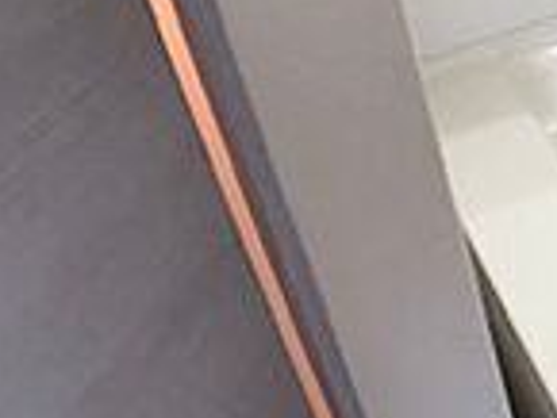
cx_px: 868
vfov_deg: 12.7
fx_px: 1868
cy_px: 23
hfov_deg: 15.5
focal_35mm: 116
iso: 32
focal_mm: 4
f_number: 1.8
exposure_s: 1/30
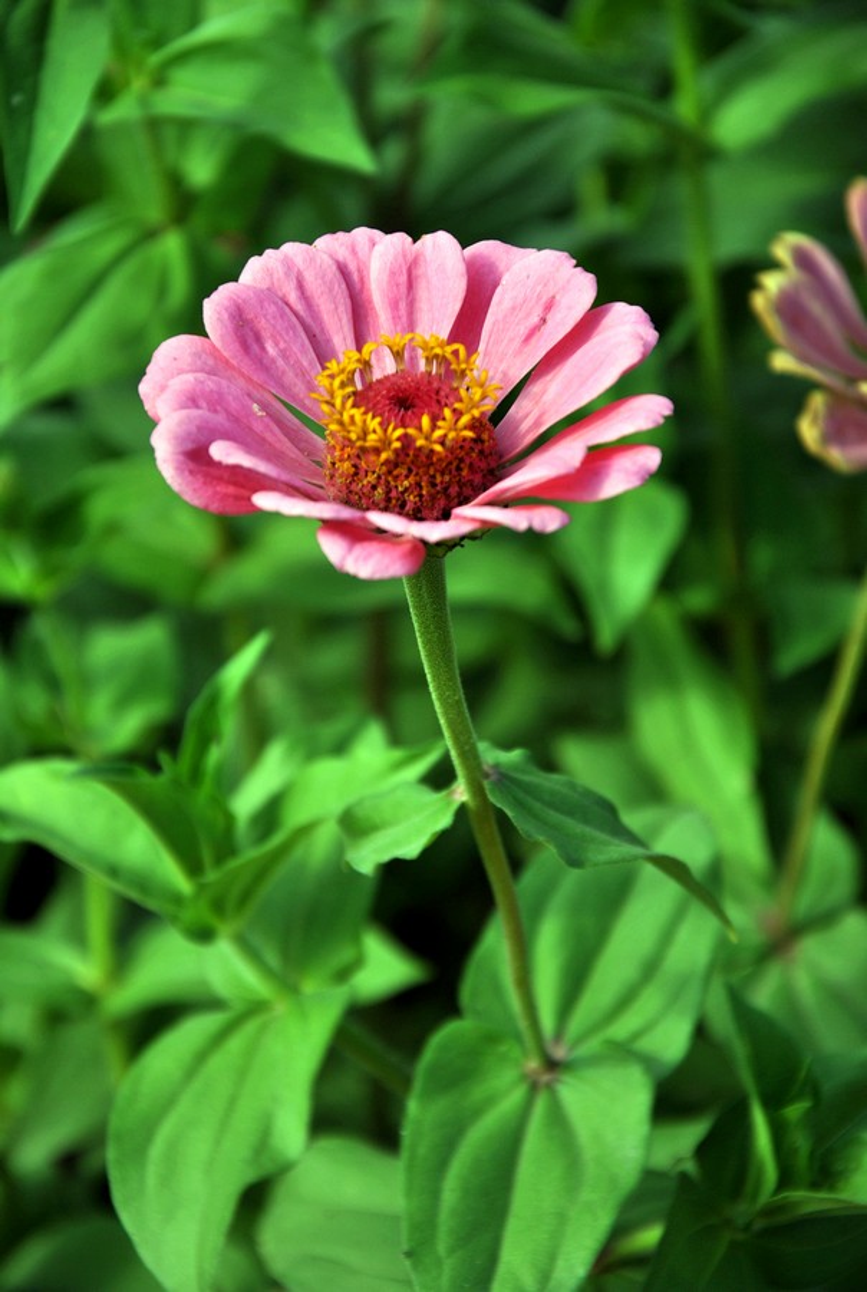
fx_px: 5663
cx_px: 434
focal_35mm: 158
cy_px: 646
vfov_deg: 13.0
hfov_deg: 8.8
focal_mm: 105
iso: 100
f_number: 5.6
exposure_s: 1/250
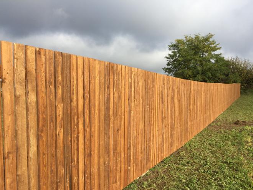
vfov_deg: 42.9
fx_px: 241
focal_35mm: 33
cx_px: 141
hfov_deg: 55.2
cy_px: 107
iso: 32
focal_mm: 4.15
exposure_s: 1/1582
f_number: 2.2
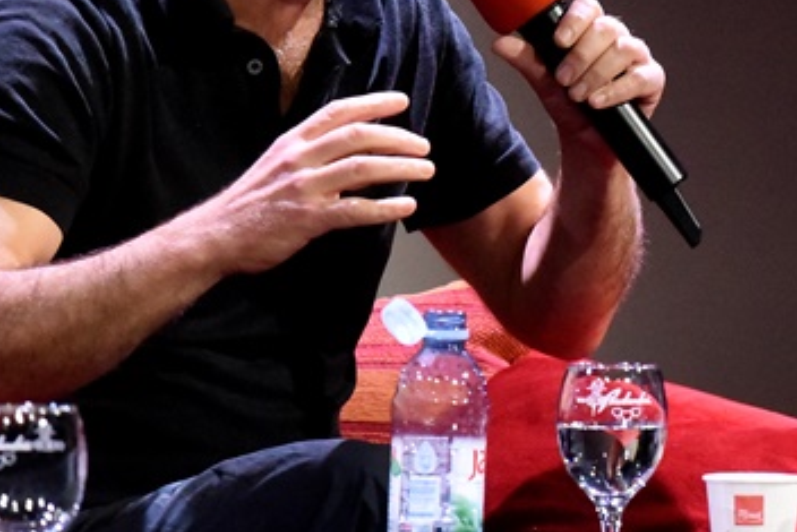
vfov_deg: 2.7
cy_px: 86
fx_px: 11273
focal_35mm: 509
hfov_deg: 4.0
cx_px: 1017
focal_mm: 175
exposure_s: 1/125
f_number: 5.6
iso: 8000
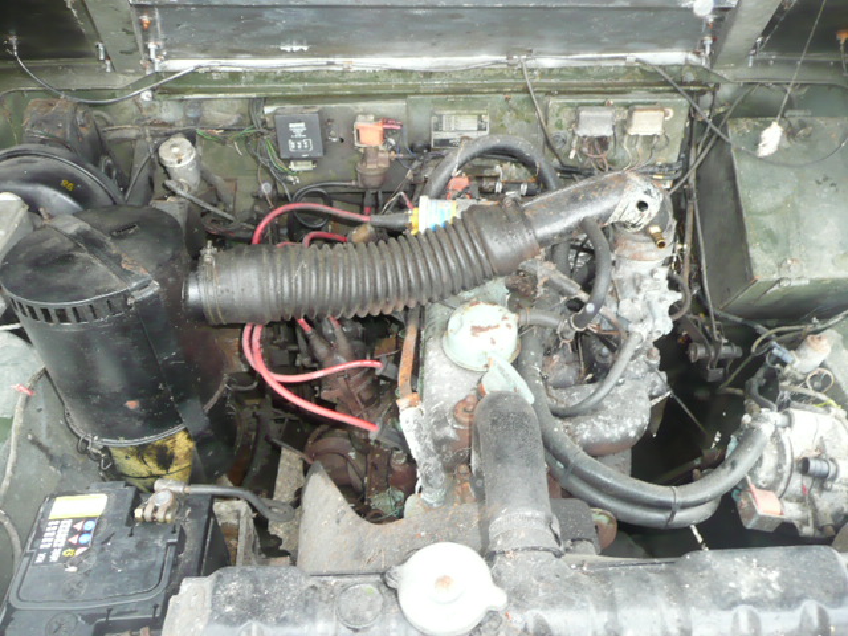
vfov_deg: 49.7
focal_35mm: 28
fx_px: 686
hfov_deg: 63.4
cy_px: 318
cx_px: 424
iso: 200
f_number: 3.3
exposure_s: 1/30
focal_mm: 4.6
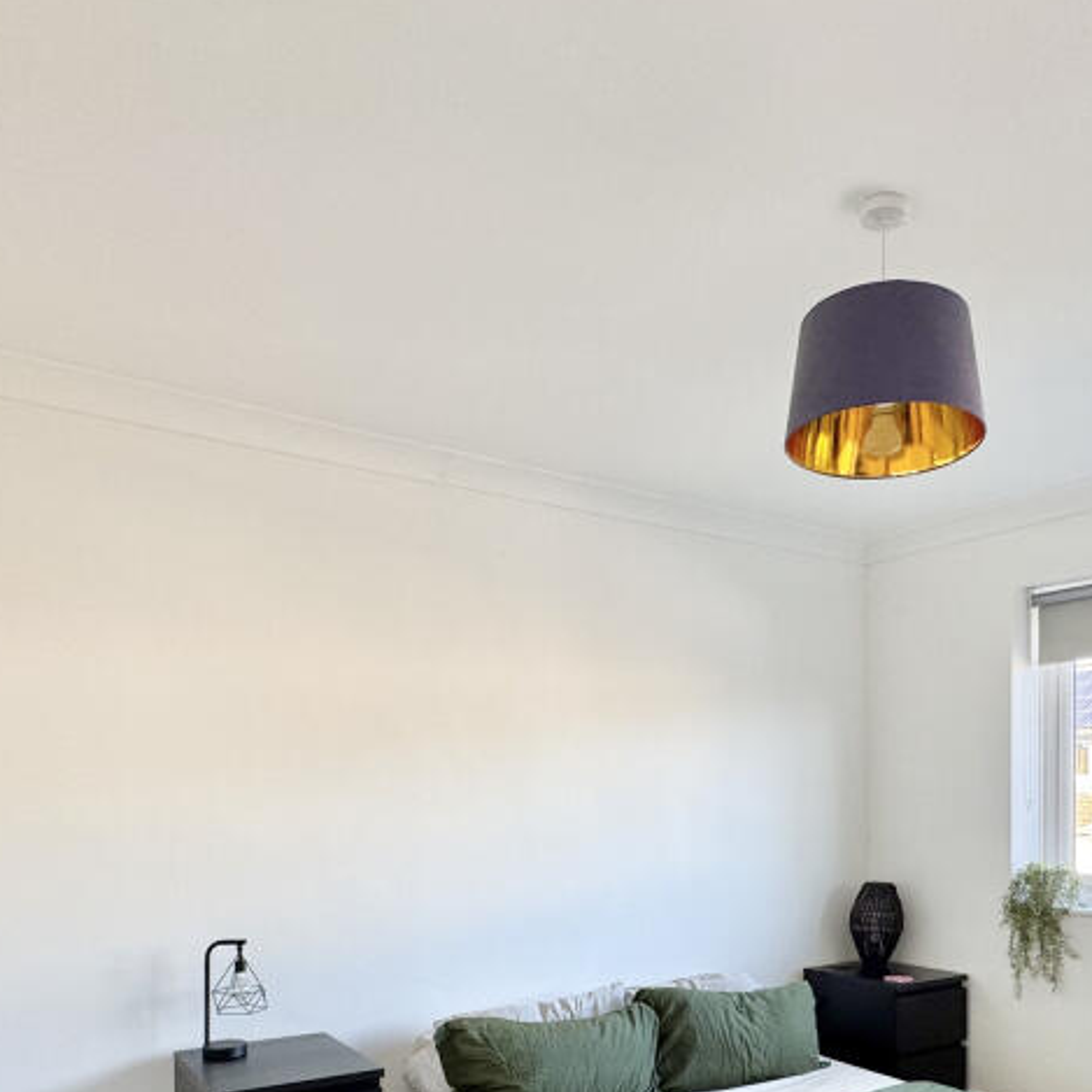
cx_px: 654
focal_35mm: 27
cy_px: 824
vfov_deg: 56.1
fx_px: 964
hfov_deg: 58.6
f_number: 2.2
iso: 100
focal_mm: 2.22
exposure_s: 1/99
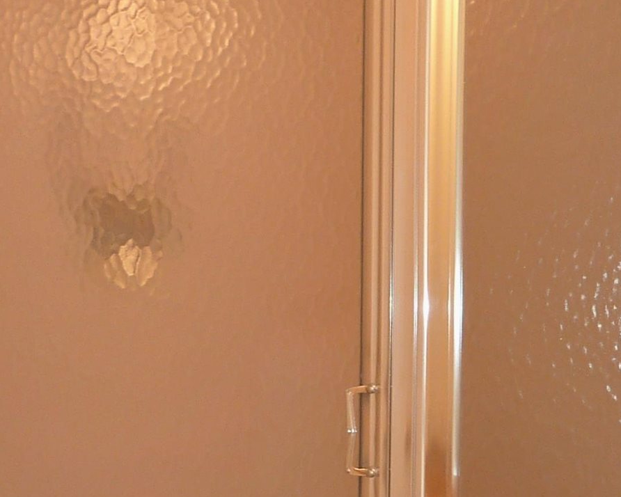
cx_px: 289
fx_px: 1544
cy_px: 400
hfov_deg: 22.7
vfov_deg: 18.1
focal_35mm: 84
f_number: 3.3
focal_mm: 4.1
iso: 100
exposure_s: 1/30
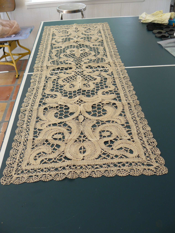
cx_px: 88
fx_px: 243
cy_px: 116
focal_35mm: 36
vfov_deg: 51.4
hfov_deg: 39.7
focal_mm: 6
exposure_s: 1/60
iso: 100
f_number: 2.8
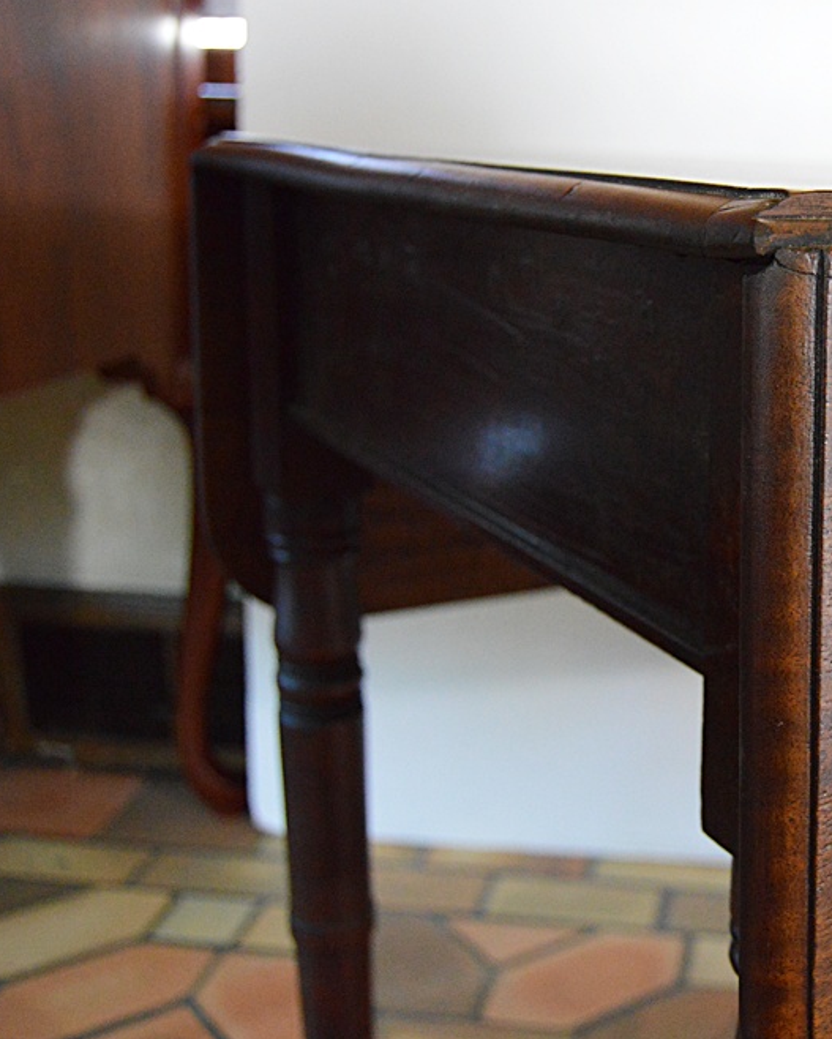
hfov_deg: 30.5
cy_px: 519
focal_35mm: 47
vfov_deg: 39.5
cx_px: 767
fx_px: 1446
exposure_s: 1/60
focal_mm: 22
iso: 2800
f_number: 3.5
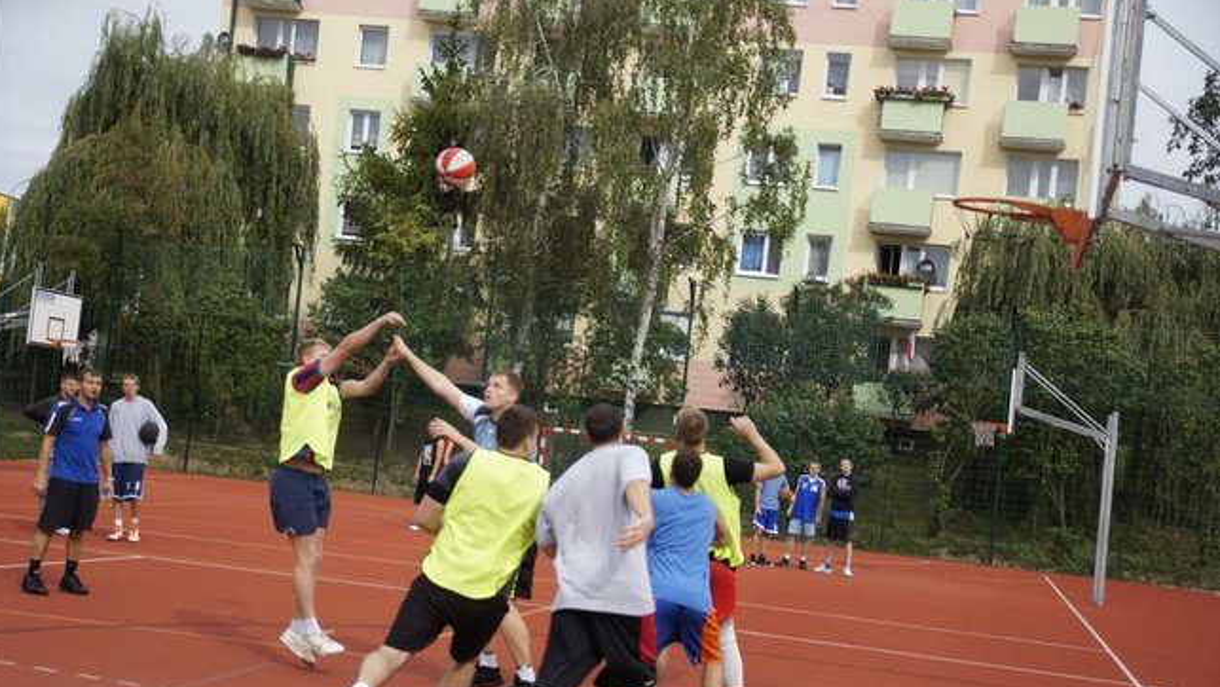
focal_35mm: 56
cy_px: 404
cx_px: 605
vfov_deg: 21.6
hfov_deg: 37.5
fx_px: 1797
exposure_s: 1/800
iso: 100
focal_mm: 35
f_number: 3.5
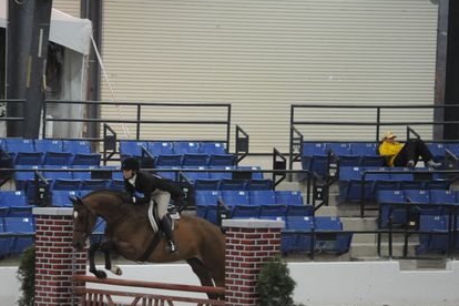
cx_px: 144
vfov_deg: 4.4
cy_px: 228
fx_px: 3939
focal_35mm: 309
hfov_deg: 6.7
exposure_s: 1/400
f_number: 2.8
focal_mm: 200
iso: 6400
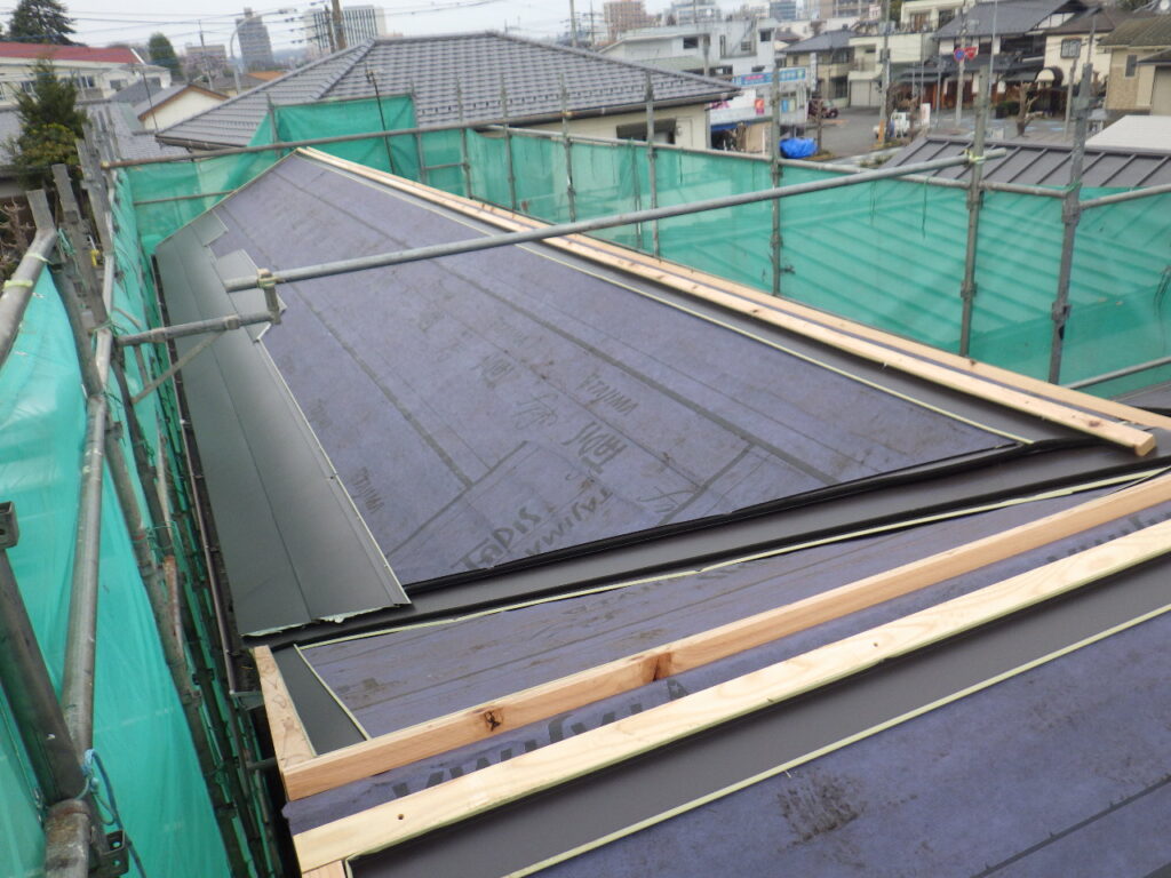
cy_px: 439
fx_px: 947
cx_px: 586
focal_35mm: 28
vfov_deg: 49.7
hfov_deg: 63.4
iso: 125
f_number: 3.5
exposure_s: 1/160
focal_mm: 5
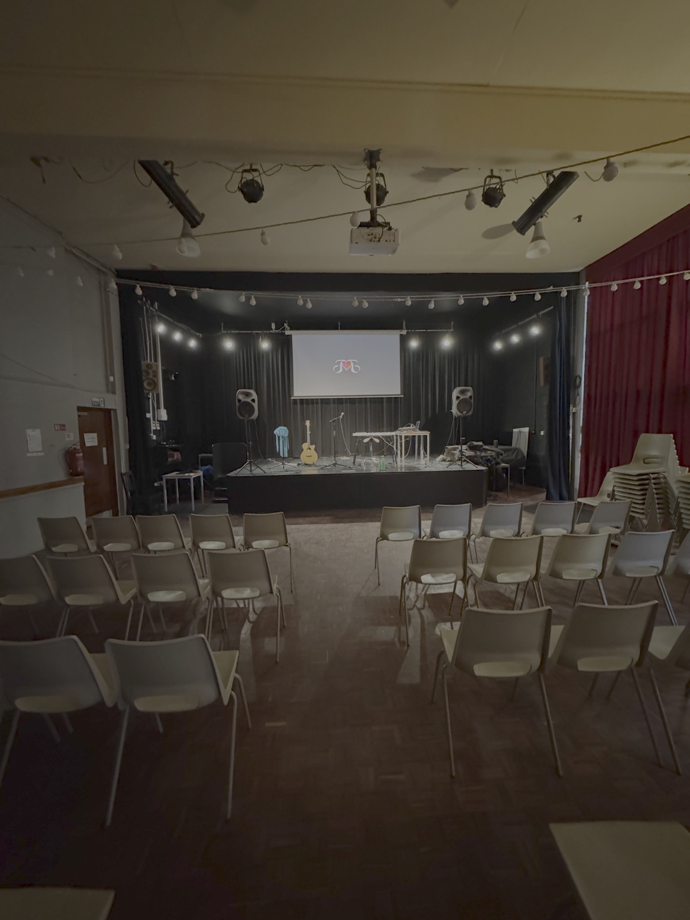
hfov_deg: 85.7
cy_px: 460
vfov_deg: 102.1
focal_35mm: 14
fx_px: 372
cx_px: 345
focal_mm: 2.22
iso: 1600
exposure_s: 1/30
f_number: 2.2
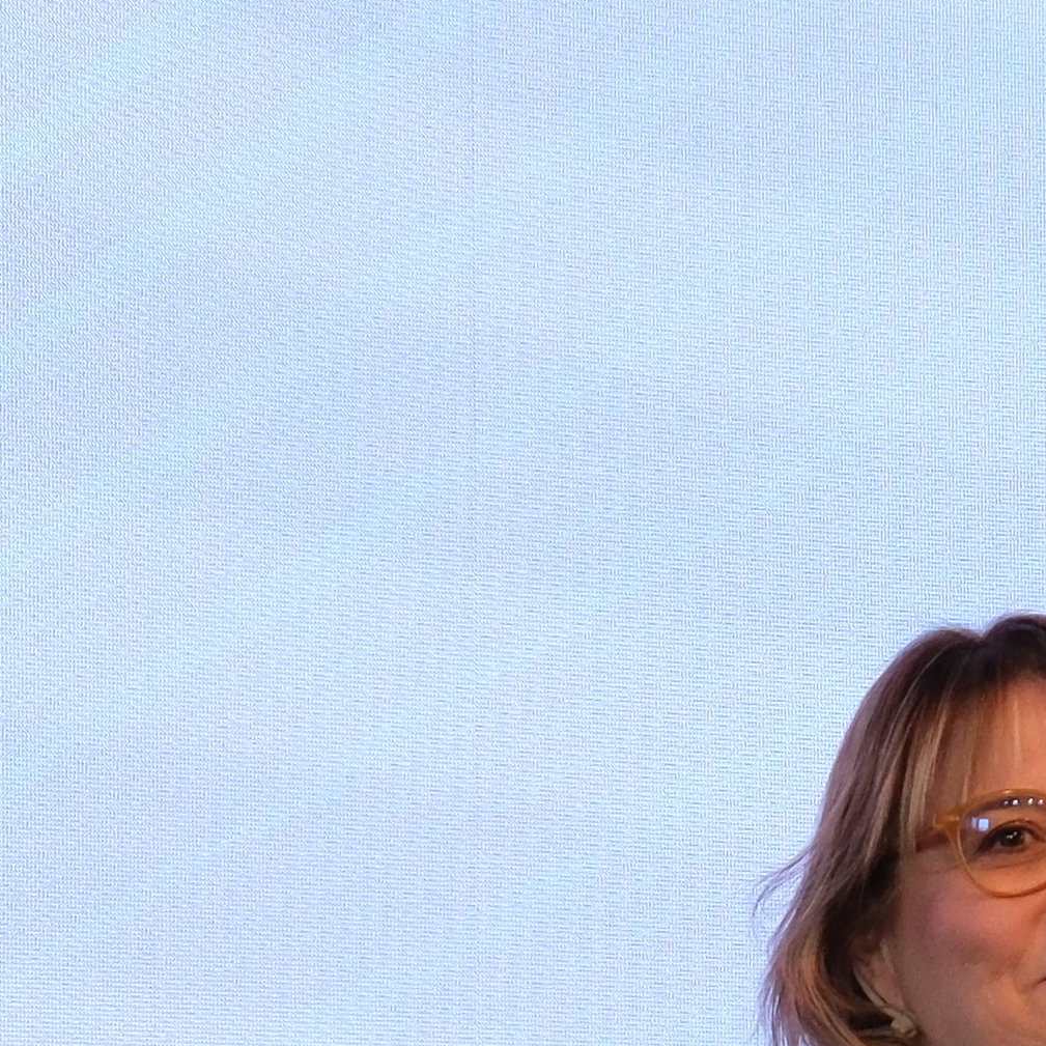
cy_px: 1718
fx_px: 13470
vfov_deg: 4.4
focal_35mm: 394
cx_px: 723
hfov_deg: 4.4
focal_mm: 50
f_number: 2.8
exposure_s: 1/320
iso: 800
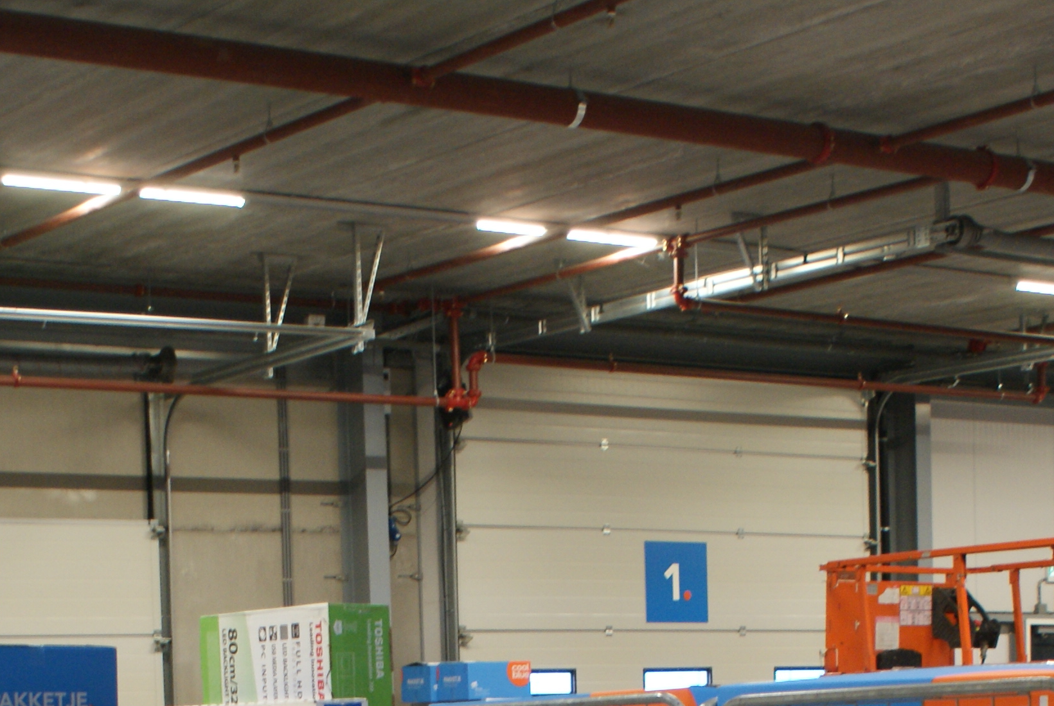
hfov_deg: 23.9
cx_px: 487
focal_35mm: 85
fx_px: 2492
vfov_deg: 15.7
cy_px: 770
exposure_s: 1/20
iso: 400
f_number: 4.5
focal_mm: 24
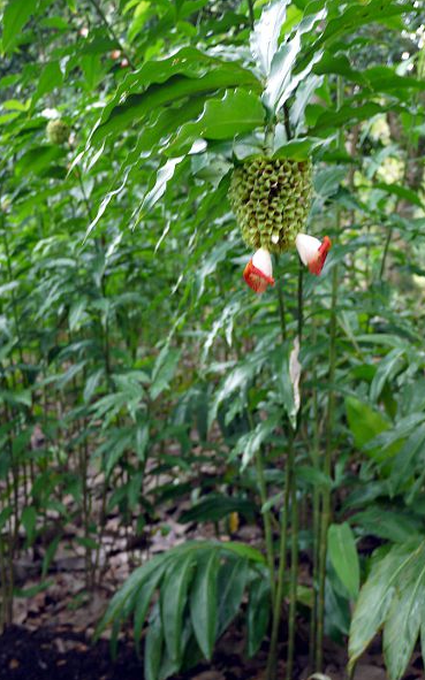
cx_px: 235
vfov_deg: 47.2
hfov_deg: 30.5
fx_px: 779
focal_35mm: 42
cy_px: 342
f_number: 2.5
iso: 250
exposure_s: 1/60
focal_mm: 14
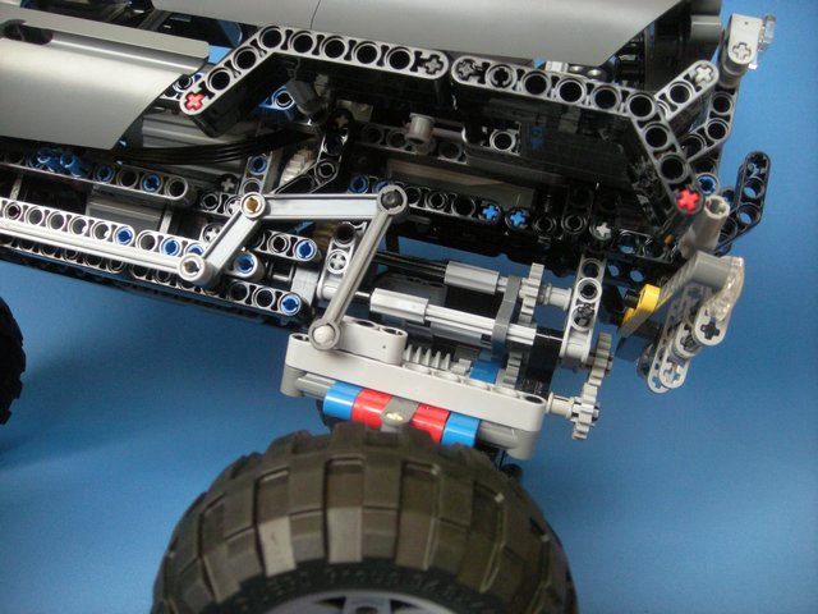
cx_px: 409
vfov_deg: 40.7
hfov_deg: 52.6
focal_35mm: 35
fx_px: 827
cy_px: 307
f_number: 2.8
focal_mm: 5.7
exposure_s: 1/60
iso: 302
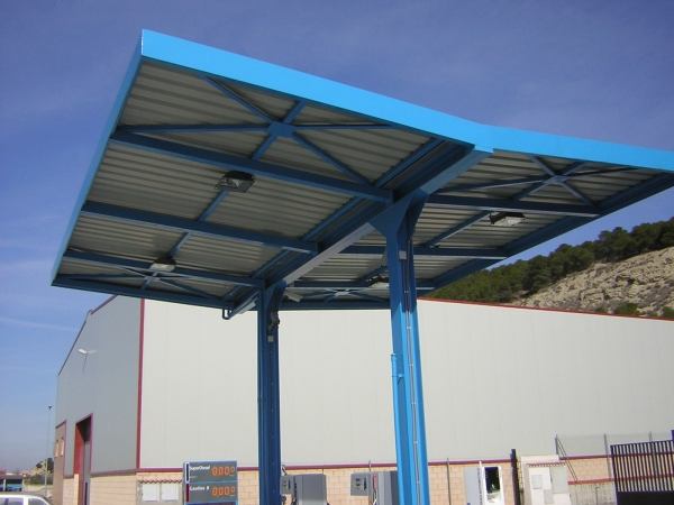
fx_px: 701
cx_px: 337
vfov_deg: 39.7
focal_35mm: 36
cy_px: 252
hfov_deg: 51.4
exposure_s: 1/572
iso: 50
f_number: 5.2
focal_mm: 4.7
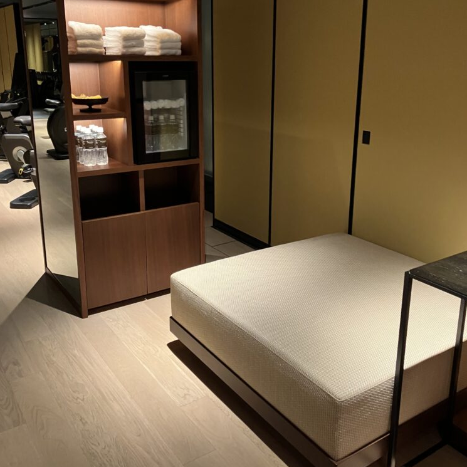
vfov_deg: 48.2
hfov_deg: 48.4
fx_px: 519
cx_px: 238
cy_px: 191
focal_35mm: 34
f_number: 1.8
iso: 400
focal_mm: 3.99
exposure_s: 1/30
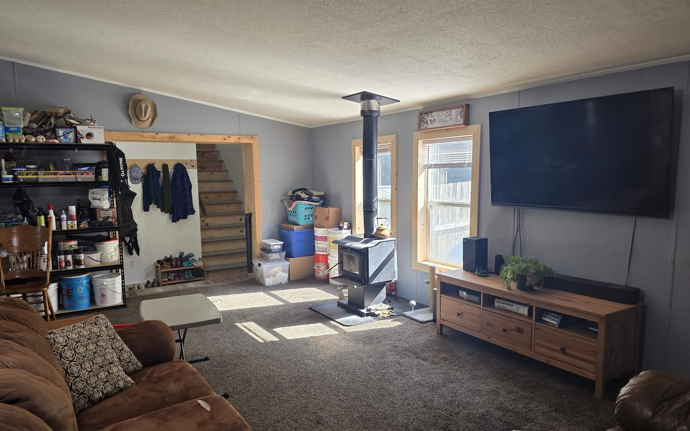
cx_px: 341
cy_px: 239
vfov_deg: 49.2
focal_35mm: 25
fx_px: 470
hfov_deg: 72.5
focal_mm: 6.3
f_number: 1.7
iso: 125
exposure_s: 1/120
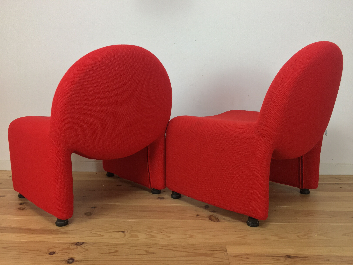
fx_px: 296
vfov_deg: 48.2
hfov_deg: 61.7
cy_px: 132
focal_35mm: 29
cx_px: 176
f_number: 2.2
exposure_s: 1/33
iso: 40
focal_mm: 4.15
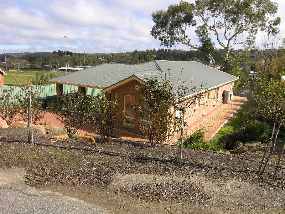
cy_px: 107
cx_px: 142
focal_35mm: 24
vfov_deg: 56.8
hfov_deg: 71.6
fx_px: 198
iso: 50
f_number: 5.1
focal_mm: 6.1
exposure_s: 1/200
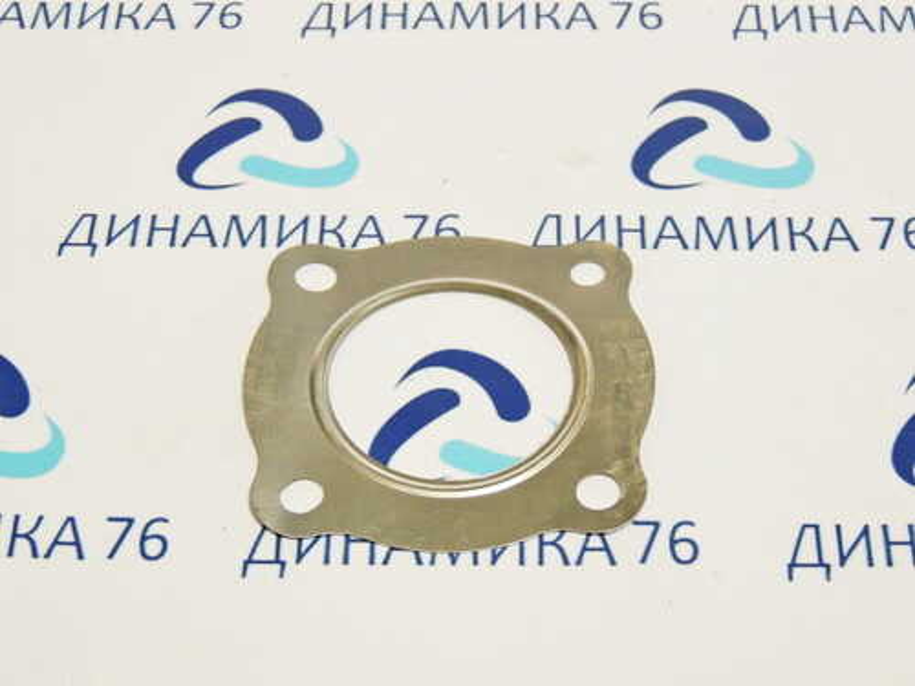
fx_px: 2247
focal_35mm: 85
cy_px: 343
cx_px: 458
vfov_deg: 17.4
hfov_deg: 23.0
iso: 400
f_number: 4
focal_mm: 15.1
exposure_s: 1/25
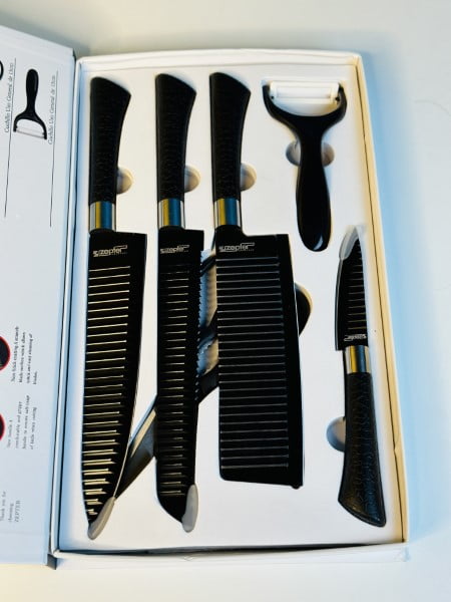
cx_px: 226
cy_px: 301
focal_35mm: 48
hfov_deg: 30.3
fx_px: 834
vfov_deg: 39.7
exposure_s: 1/109
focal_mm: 6.9
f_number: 1.8
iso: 100
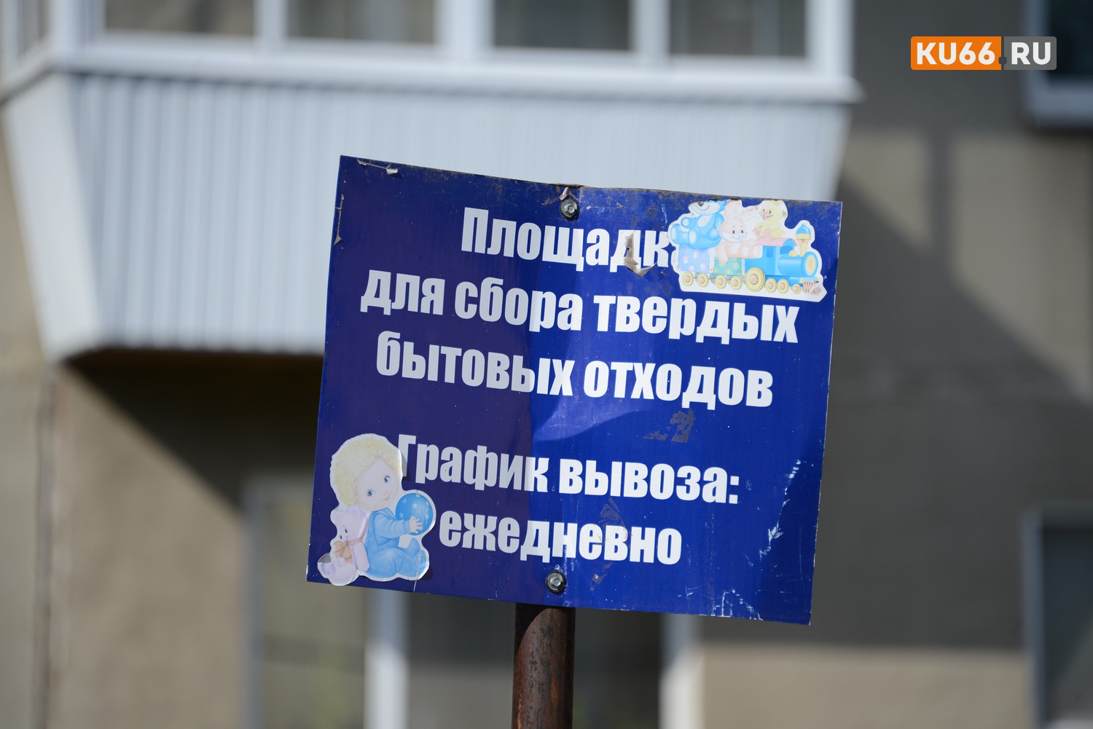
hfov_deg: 8.2
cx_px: 546
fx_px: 7592
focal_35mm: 250
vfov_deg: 5.5
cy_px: 364
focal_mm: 250
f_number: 5.6
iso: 200
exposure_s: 1/1000
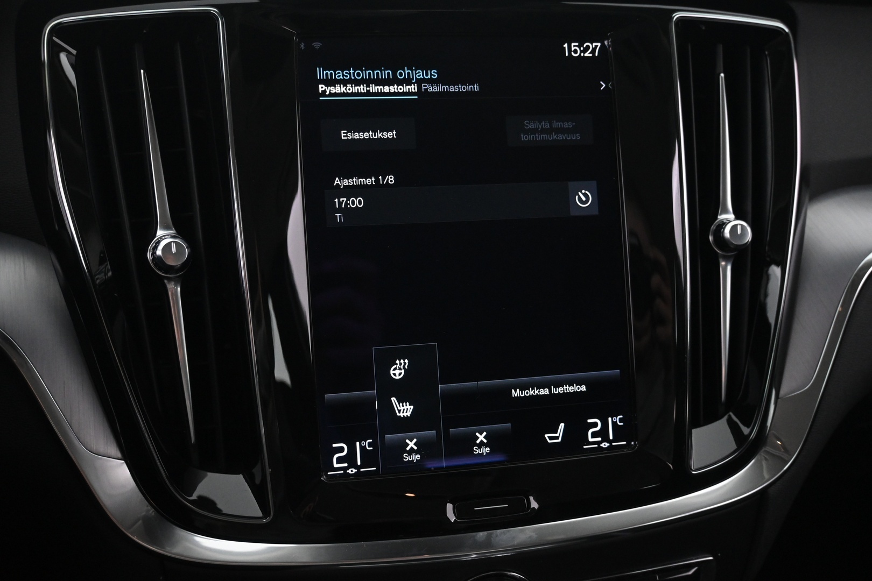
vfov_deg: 40.0
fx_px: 799
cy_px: 290
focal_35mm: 33
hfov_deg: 57.2
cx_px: 436
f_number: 4
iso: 2800
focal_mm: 22
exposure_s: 1/40
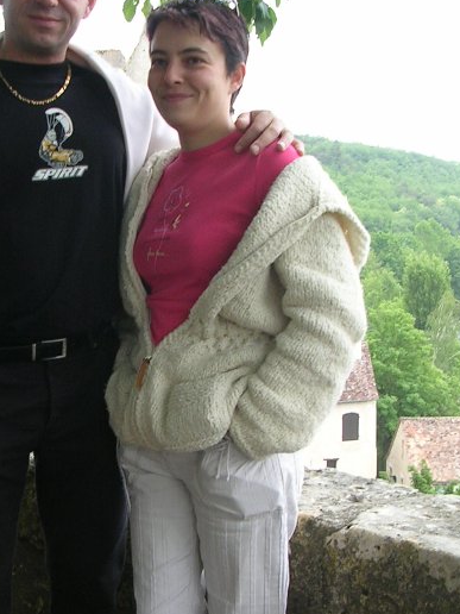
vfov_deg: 29.3
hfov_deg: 22.1
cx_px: 132
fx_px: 1169
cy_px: 365
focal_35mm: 66
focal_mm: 5.8
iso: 50
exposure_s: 1/50
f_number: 2.8
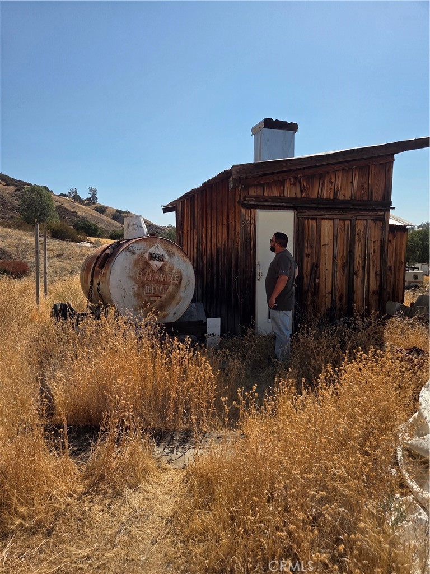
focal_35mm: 23
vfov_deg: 73.9
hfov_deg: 58.9
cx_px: 215
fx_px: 381
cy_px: 287
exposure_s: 1/6034
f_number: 1.8
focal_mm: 5.4
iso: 80
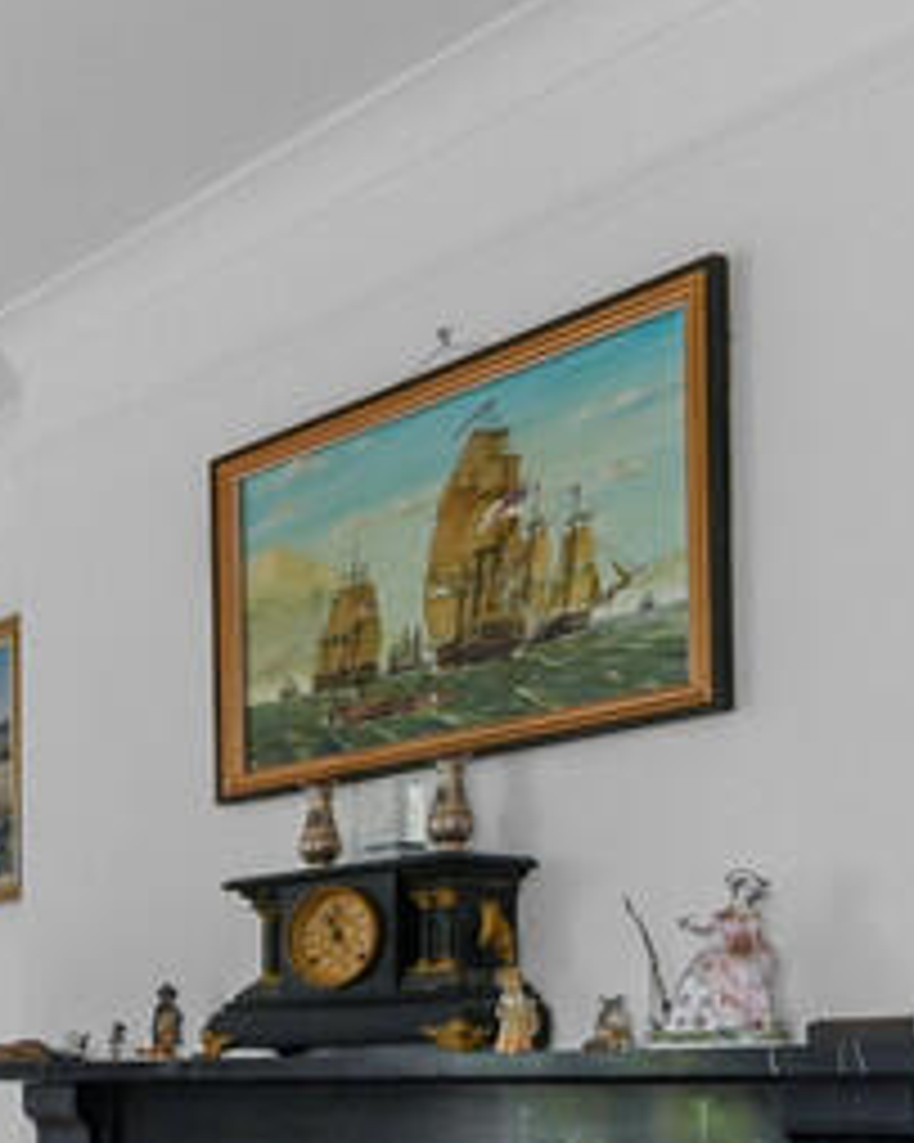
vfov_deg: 33.0
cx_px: -680
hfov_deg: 20.9
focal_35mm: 53
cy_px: 1087
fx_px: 1793
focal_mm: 14
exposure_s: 1/1.67
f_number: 8
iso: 400
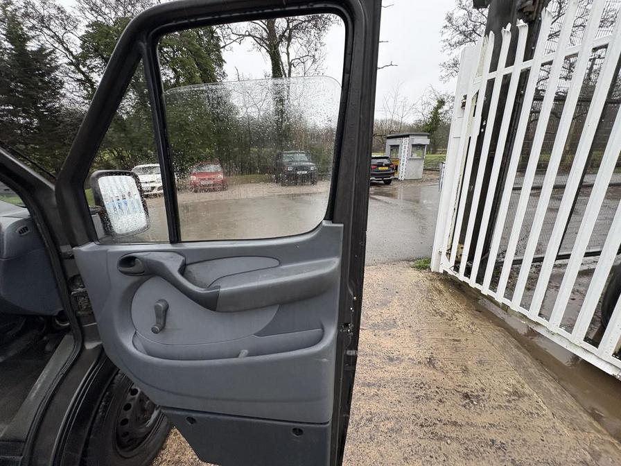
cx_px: 310
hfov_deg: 102.1
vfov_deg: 85.7
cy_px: 233
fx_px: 251
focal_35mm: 14
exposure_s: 1/99
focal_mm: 2.22
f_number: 2.2
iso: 200
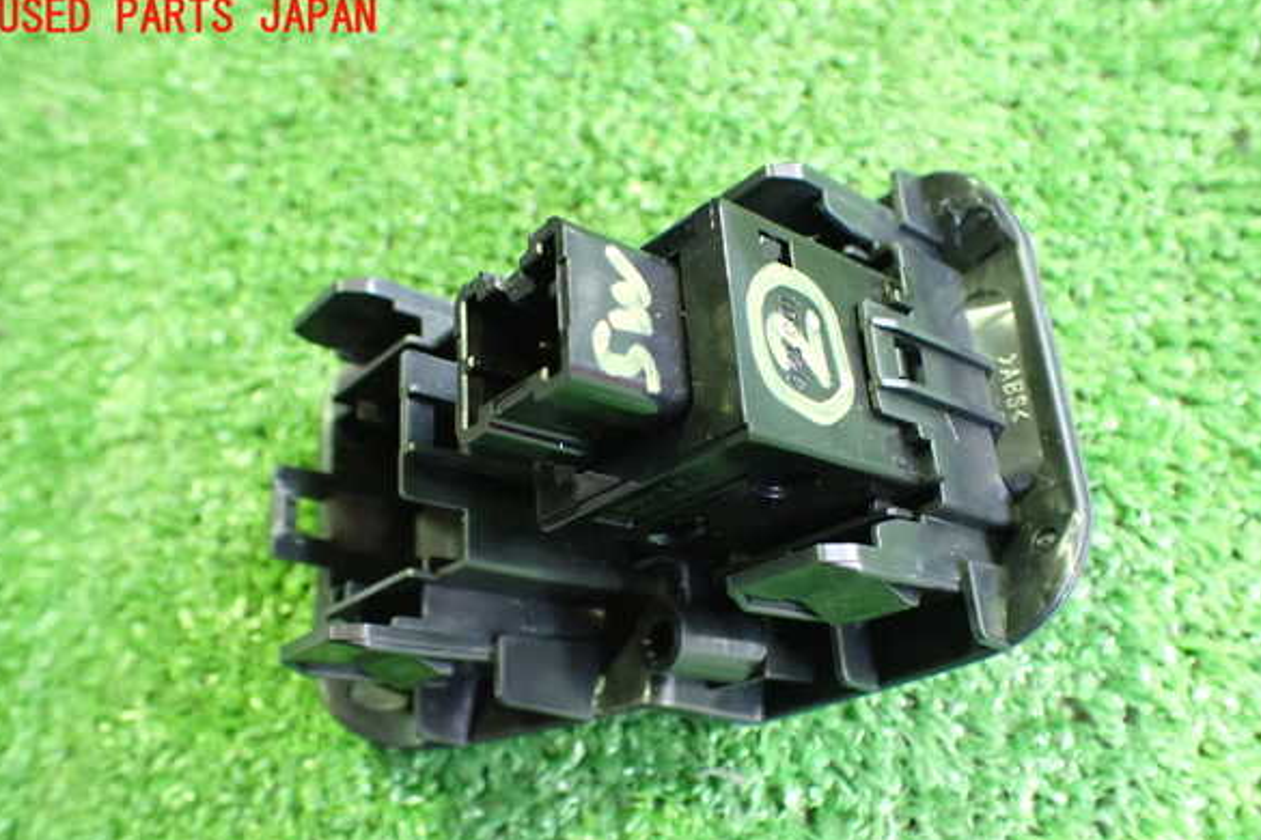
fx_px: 1121
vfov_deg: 41.0
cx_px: 632
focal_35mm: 32
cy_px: 476
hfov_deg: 58.7
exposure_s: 1/30
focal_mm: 5.4
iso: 1250
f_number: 2.3
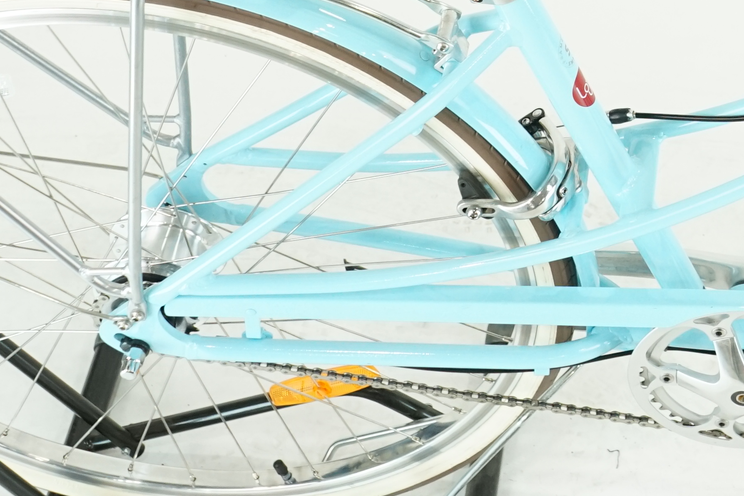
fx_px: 1942
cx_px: 800
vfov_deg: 14.1
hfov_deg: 20.7
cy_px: -118
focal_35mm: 94
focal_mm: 28
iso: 1600
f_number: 5.6
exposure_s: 1/200
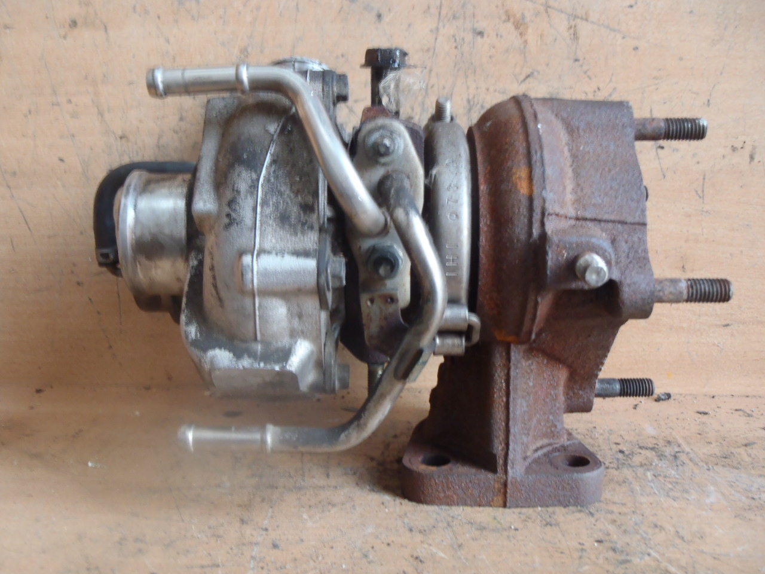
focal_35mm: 38
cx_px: 382
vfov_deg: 37.7
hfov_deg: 49.0
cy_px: 287
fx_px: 840
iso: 200
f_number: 4.6
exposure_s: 1/15
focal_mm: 6.83
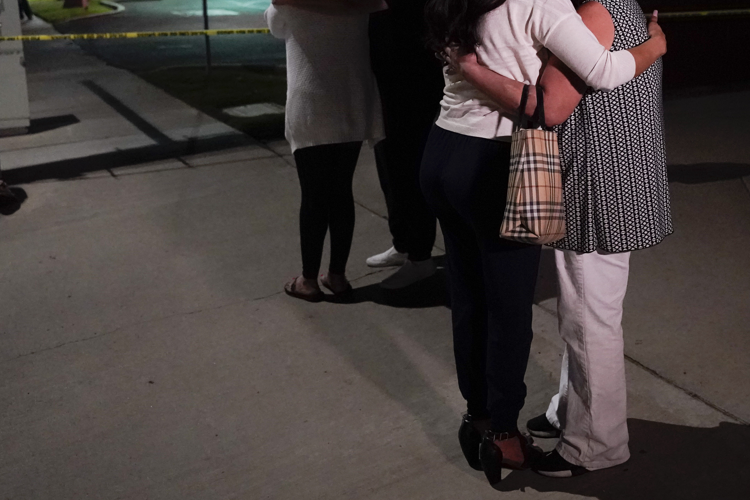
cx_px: 545
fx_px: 937
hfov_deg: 42.5
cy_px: 126
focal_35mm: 45
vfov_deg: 29.4
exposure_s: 1/200
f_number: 2.8
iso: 8000
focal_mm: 29
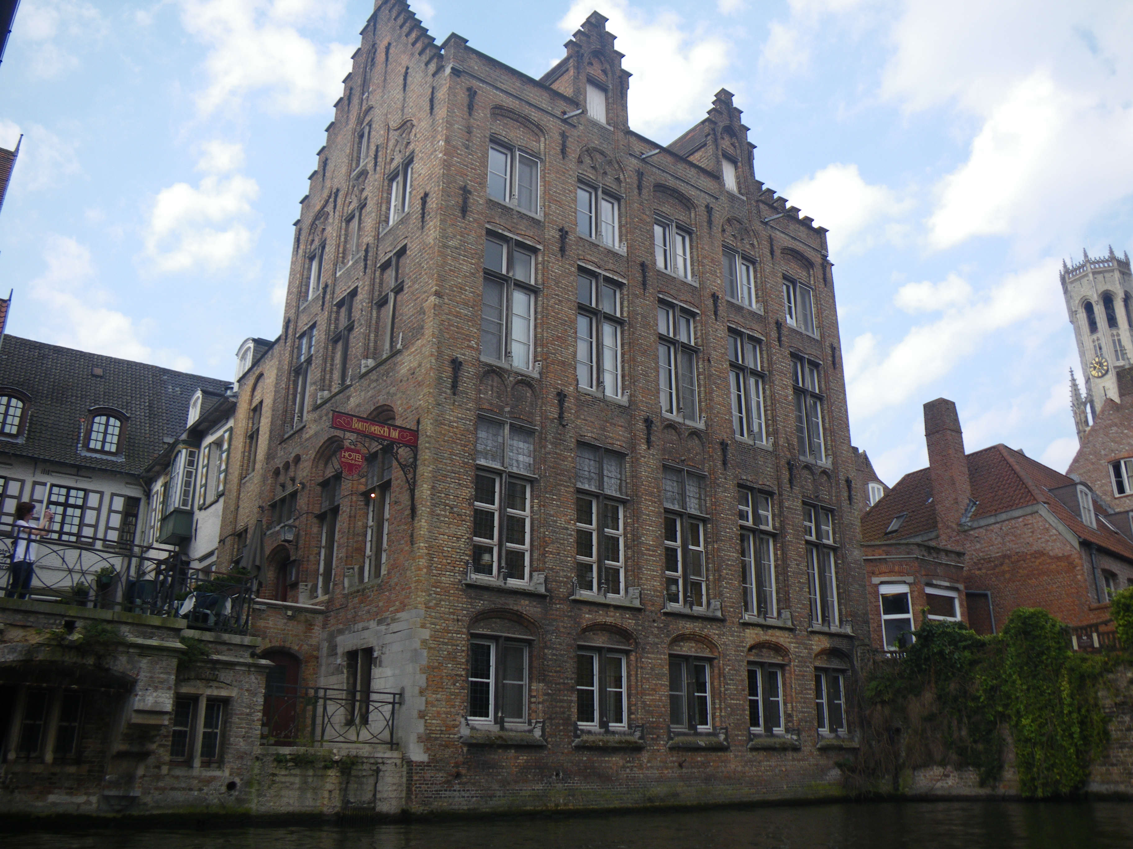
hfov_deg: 63.4
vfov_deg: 49.7
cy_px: 424
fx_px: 916
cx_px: 566
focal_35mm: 28
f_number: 3.5
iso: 50
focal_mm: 5
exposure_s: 1/250
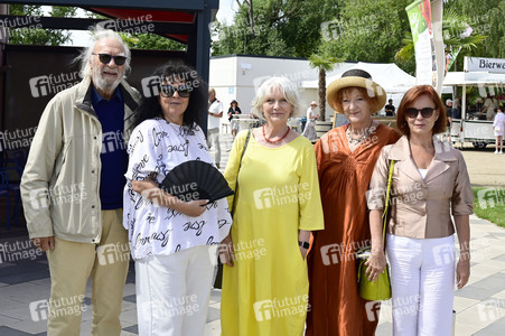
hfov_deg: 45.5
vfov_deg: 31.1
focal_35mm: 43
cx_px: 252
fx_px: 603
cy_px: 168
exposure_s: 1/200
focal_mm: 43
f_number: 9
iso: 160
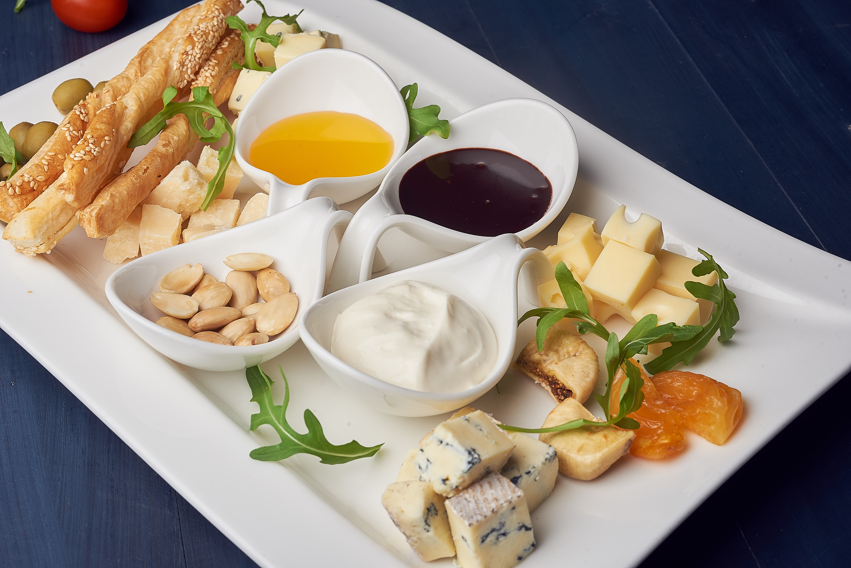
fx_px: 1419
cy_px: 284
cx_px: 426
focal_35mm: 60
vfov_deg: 22.6
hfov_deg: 33.4
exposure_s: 1/125
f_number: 16
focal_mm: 60
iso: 200
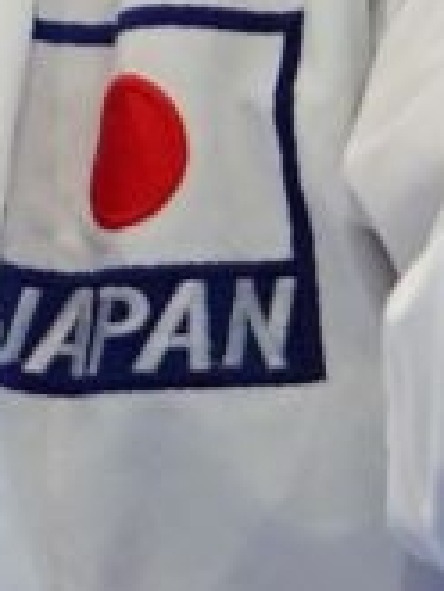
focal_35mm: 3150
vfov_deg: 0.6
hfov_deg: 0.5
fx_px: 53802
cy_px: -161
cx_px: -226
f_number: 2.8
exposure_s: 1/500
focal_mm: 200
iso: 800
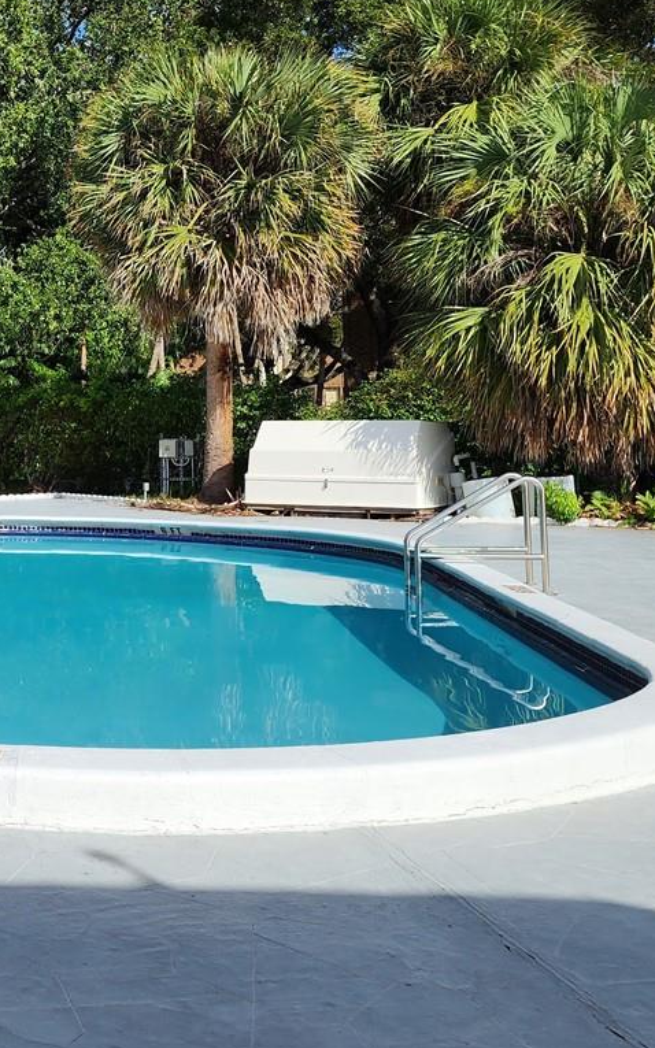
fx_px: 1457
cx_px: -225
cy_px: 388
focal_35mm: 51
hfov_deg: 22.4
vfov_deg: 39.3
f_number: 1.8
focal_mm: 6.4
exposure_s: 1/1765
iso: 12
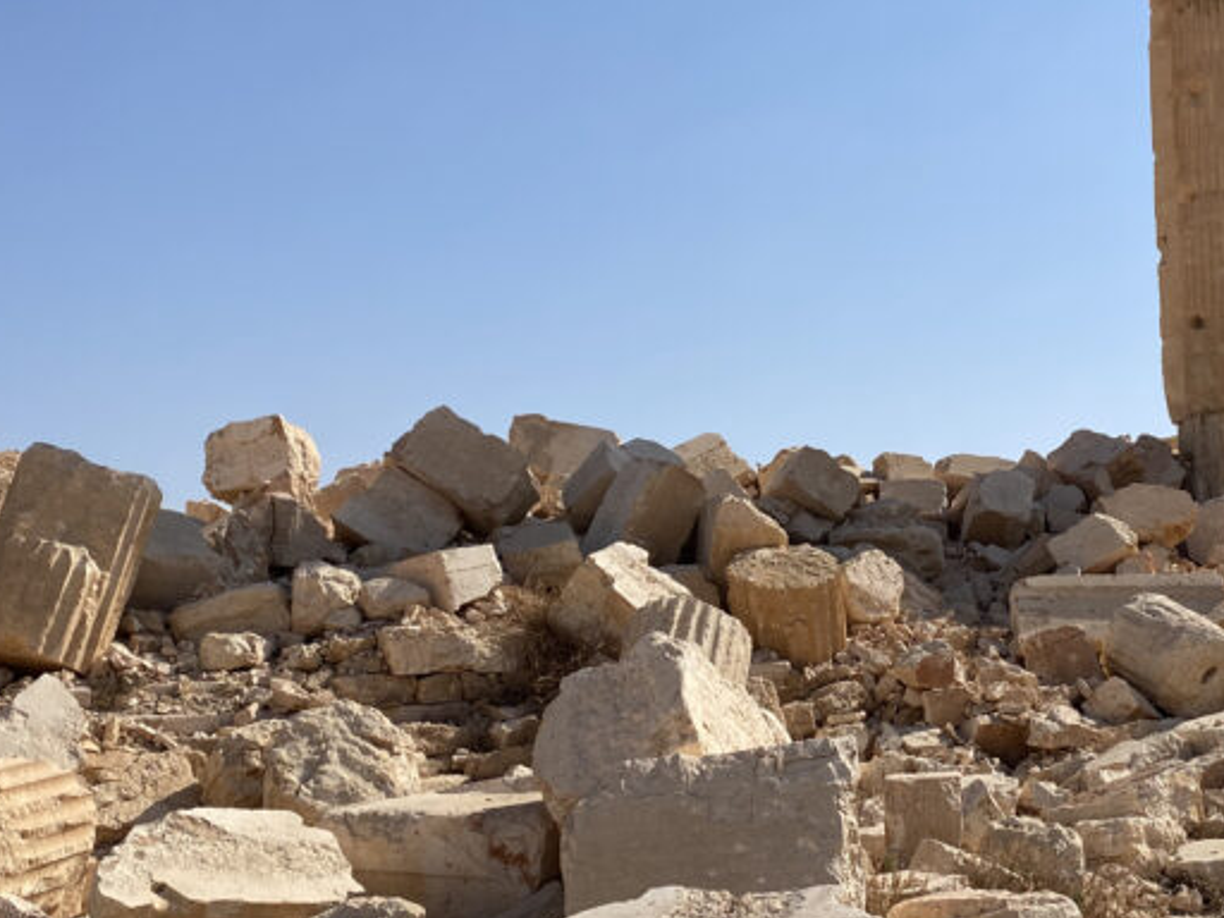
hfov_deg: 36.0
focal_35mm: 52
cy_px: 452
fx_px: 1839
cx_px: 923
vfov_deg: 28.0
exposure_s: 1/6757
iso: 32
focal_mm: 4.25
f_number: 1.8
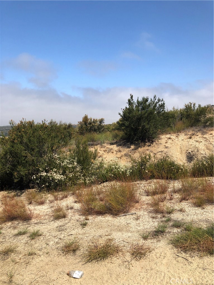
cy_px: 142
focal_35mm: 28
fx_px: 231
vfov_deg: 63.4
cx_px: 107
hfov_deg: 49.7
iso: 20
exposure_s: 1/2525
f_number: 1.8
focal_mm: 3.99
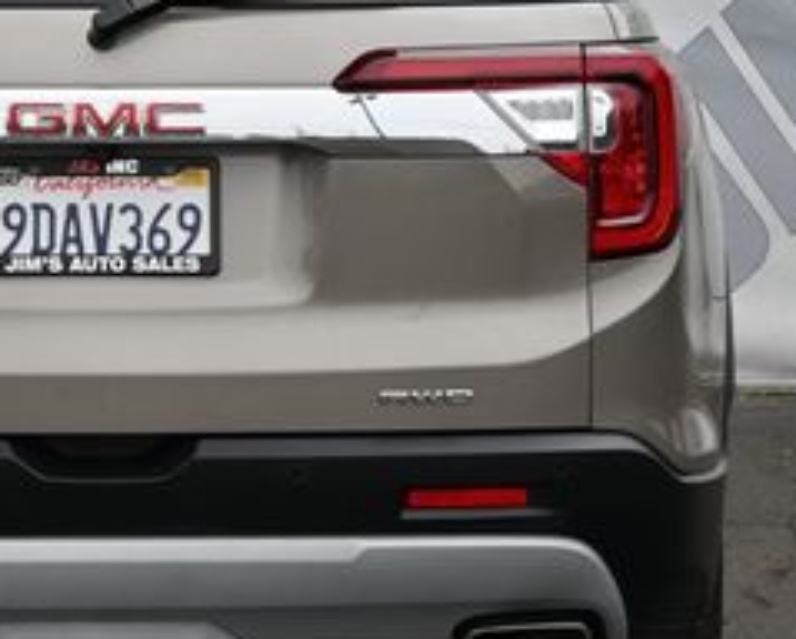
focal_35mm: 173
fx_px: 4082
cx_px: 100
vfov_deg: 9.0
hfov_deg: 11.1
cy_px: 216
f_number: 6
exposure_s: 1/250
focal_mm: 46
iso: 200
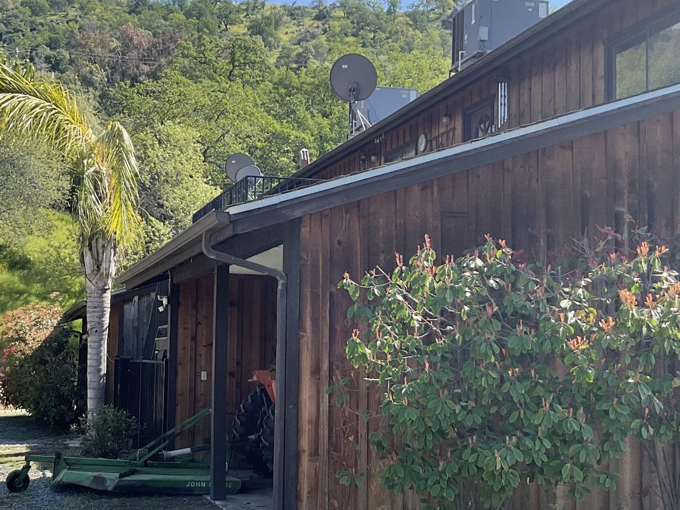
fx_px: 1080
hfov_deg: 34.8
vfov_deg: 26.5
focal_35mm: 55
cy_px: 286
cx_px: 265
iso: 16
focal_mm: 3
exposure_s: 1/997
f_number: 1.8
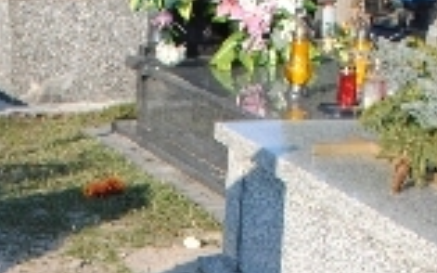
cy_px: 540
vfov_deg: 10.7
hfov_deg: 18.3
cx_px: 42
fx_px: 1333
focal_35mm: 112
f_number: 7.1
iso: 100
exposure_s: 1/200
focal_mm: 18
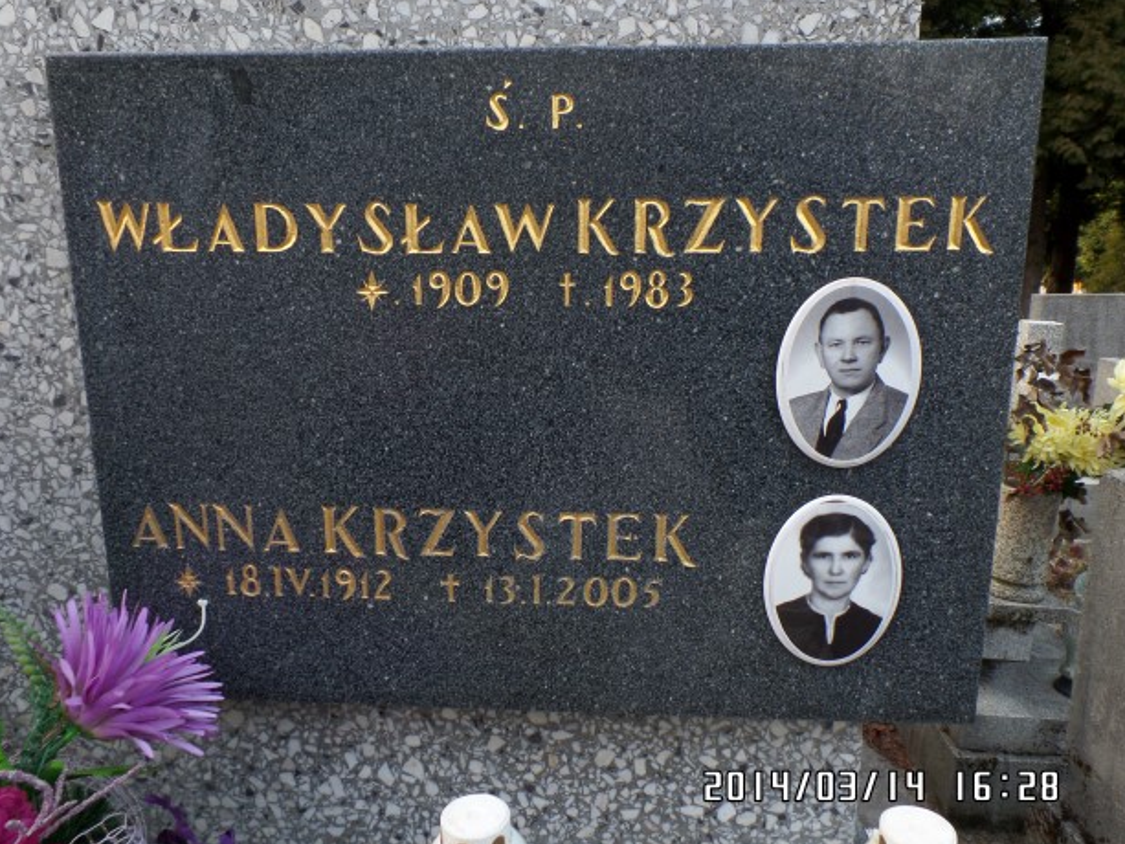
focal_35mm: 24
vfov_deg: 56.8
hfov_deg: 71.6
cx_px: 556
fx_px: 780
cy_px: 409
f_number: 3.5
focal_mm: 4.1
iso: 100
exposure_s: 1/60
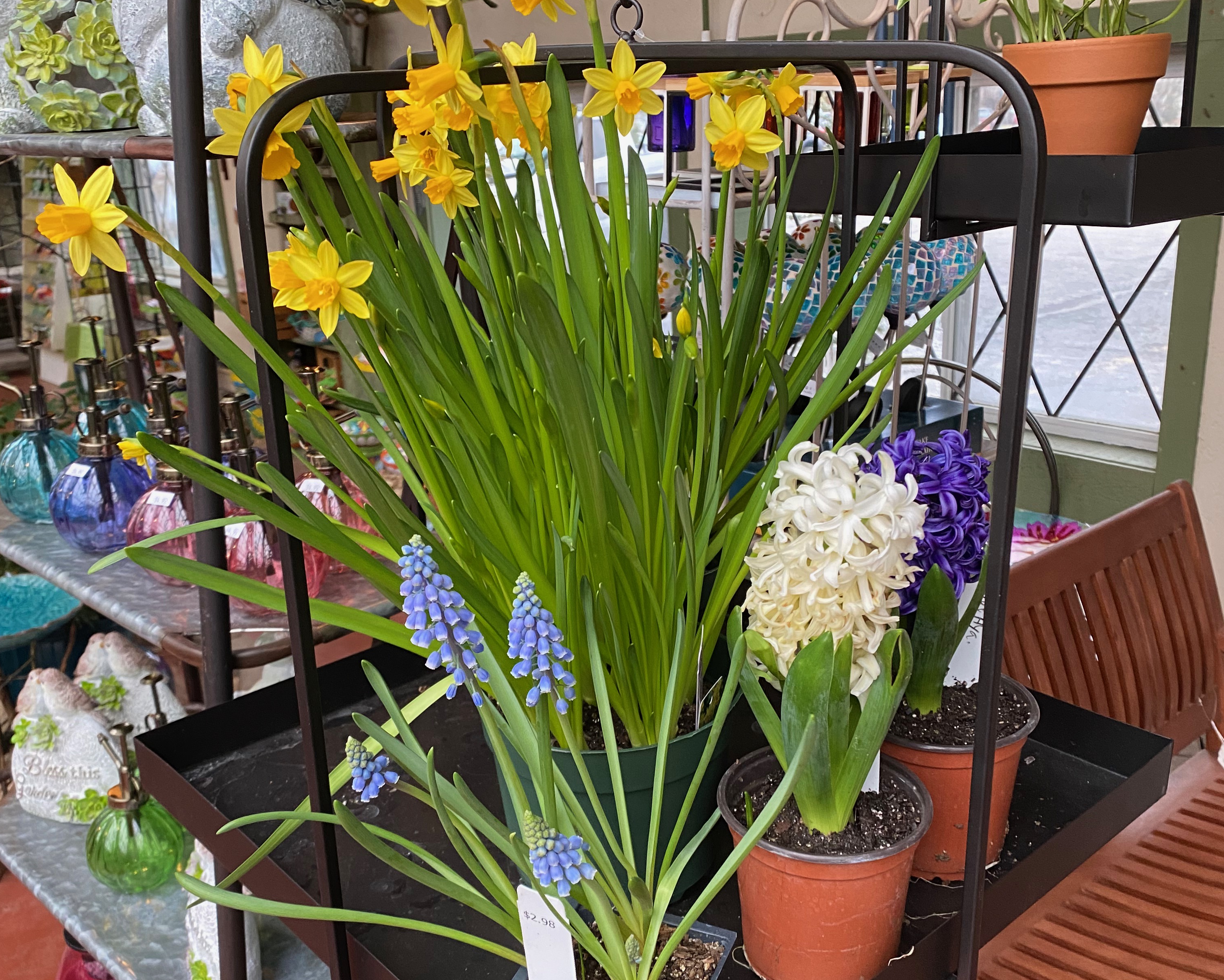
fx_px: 1232
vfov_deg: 43.3
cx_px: 612
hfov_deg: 52.8
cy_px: 530
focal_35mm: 34
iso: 160
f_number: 1.8
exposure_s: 1/60
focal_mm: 4.25
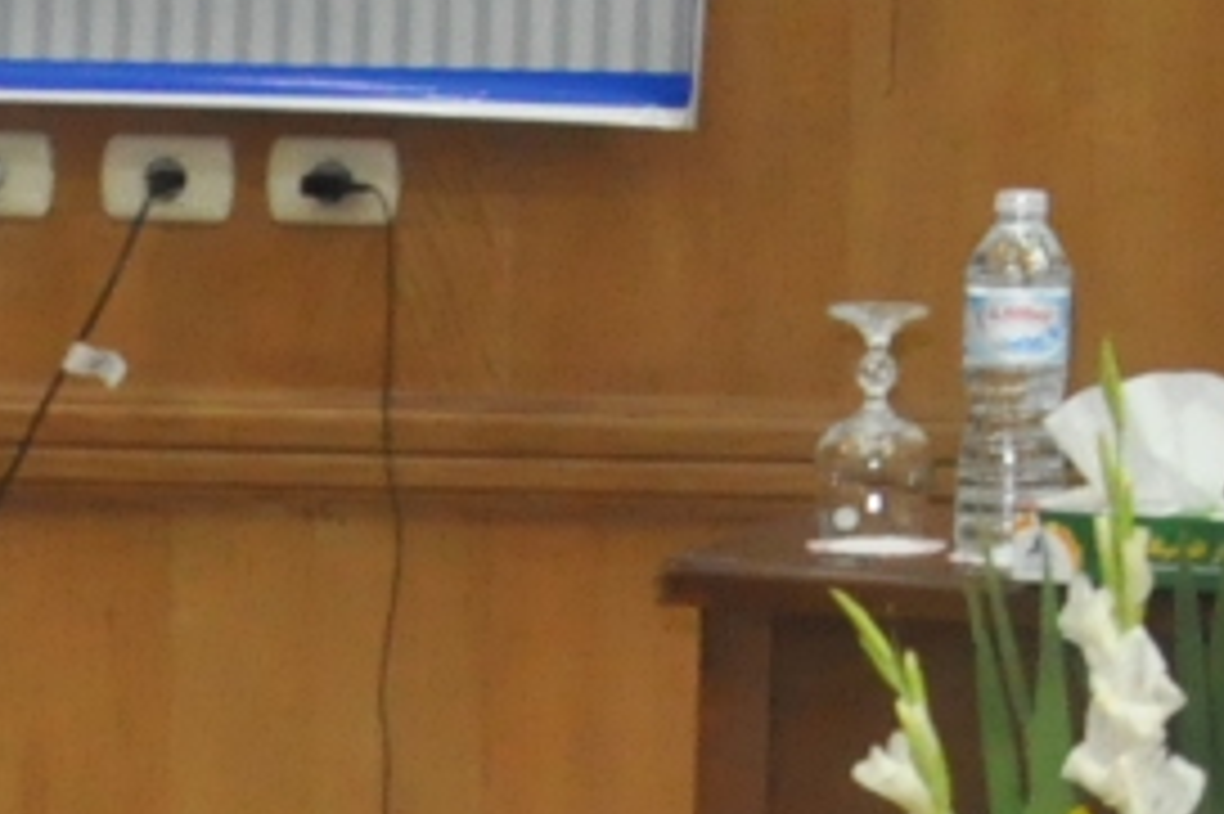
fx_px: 8834
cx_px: 3087
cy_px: -1115
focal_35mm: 260
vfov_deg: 5.1
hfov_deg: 7.4
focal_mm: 22
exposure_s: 1/40
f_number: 5
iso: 1000
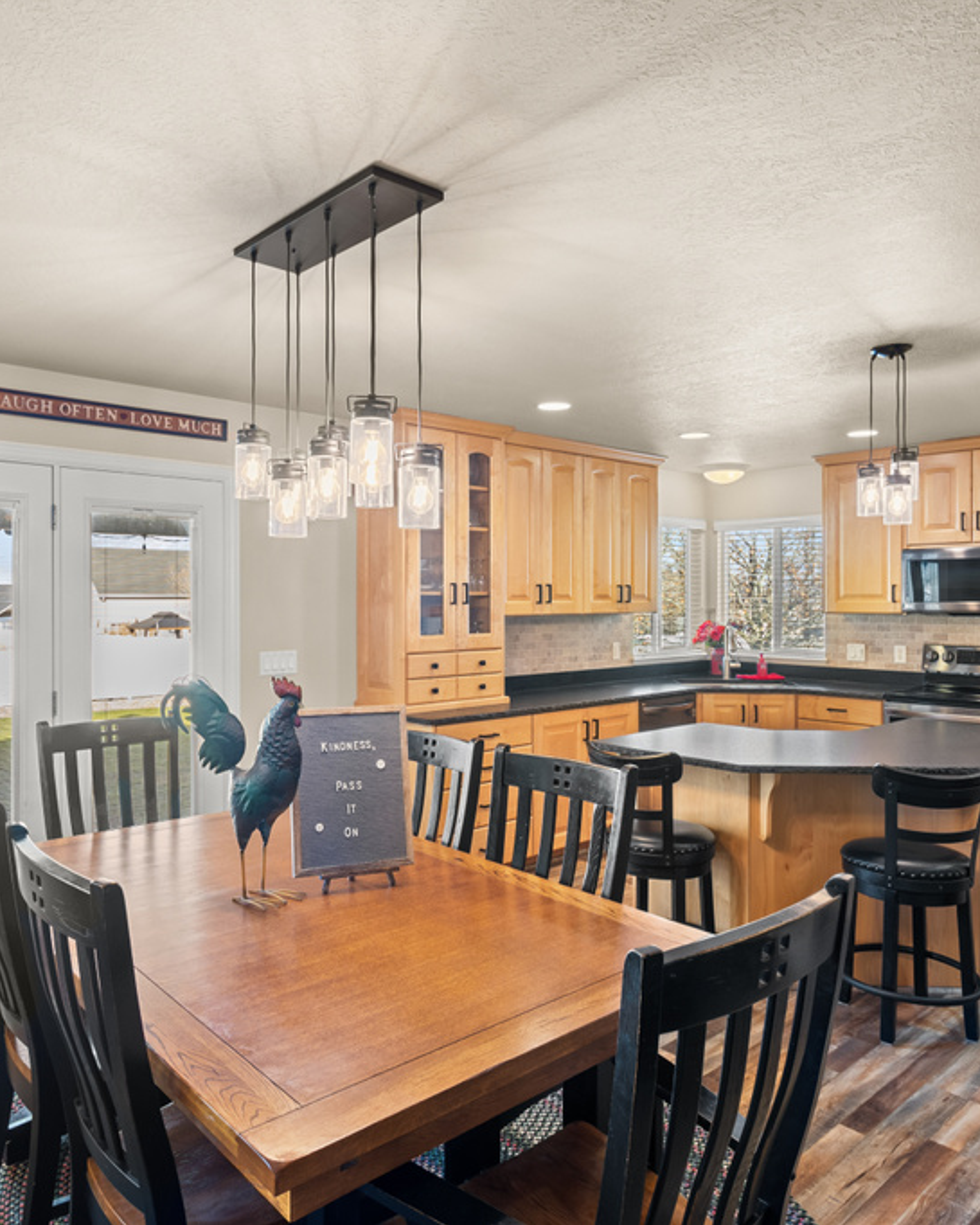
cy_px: 612
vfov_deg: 70.3
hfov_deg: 58.8
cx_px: 466
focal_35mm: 24
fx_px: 870
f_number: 9
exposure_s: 1/1.67
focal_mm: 17
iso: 400
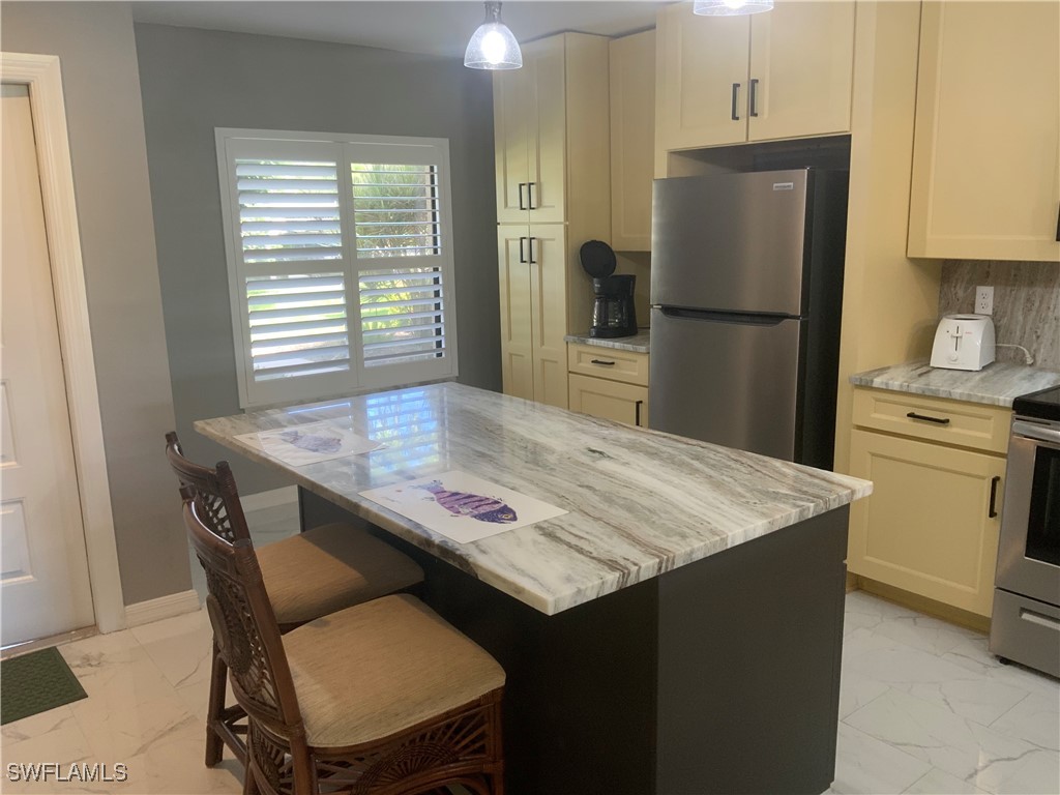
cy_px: 398
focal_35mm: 29
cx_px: 530
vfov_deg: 48.2
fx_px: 888
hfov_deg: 61.7
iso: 64
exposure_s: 1/60
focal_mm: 3
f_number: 1.8
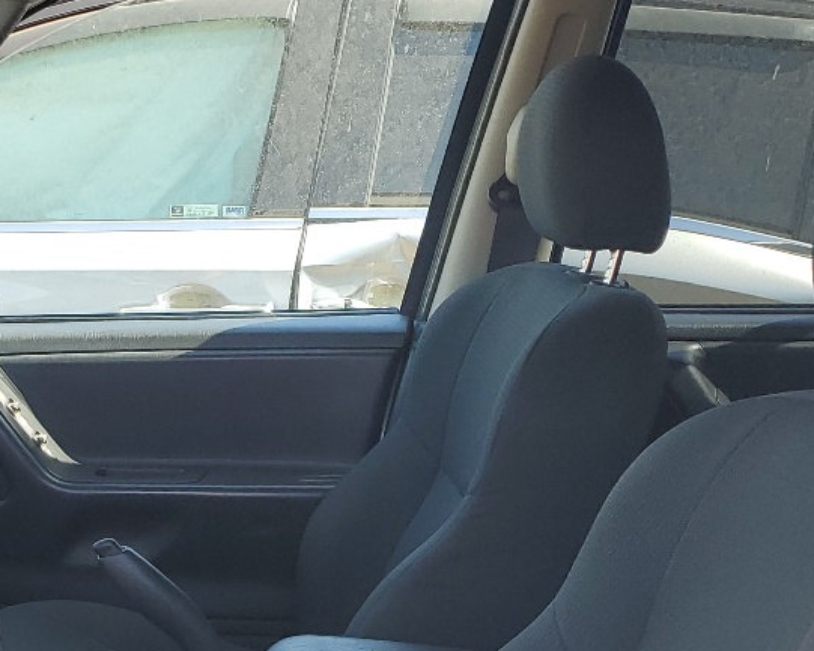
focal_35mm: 75
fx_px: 1807
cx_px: 113
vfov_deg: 19.3
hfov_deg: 24.8
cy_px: 770
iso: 50
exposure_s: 1/435
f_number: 1.5
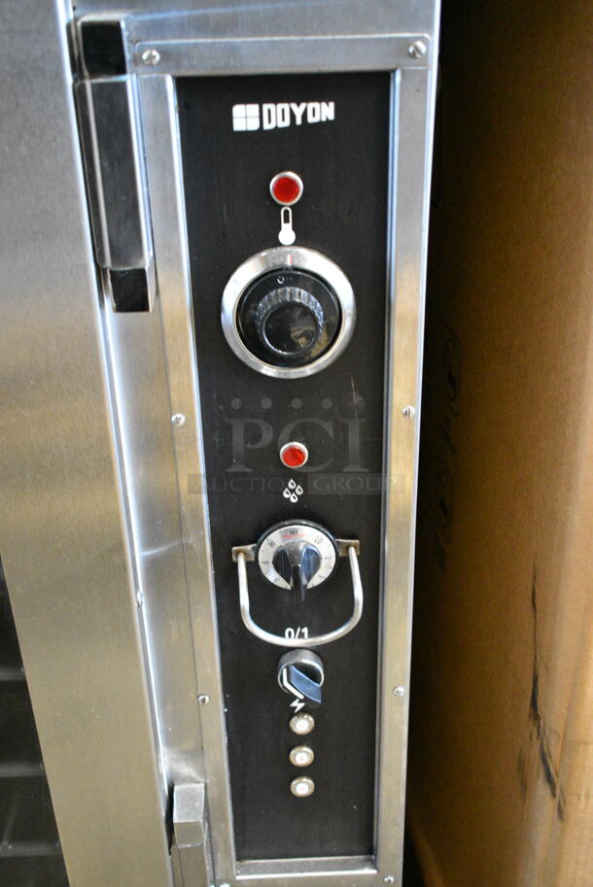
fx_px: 925
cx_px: 296
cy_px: 444
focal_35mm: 38
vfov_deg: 51.3
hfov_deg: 35.5
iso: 6400
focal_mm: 25
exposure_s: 1/50
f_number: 4.5
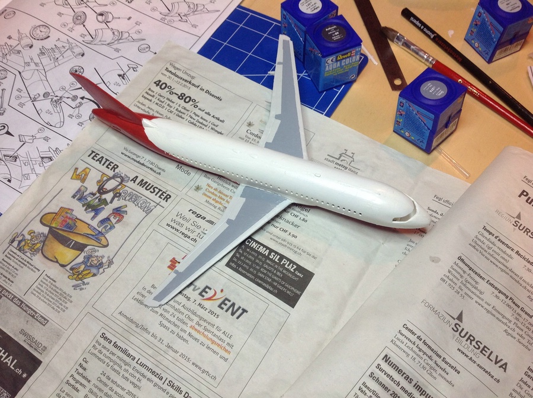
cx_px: 266
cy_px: 199
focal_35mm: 35
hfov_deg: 52.7
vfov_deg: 40.6
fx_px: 538
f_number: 2.4
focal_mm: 4.28
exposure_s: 1/50
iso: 80
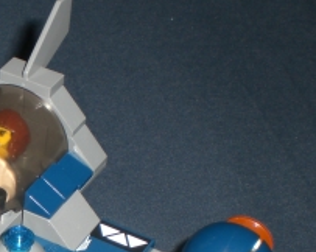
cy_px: 336
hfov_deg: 15.7
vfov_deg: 12.7
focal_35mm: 117
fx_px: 1093
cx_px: -89
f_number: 4.4
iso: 50
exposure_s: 1/60
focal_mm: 6.3
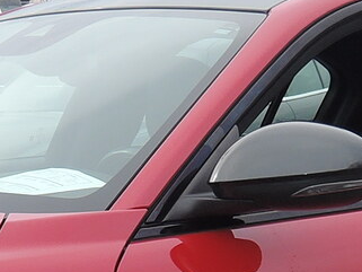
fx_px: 1601
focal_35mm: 153
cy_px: 367
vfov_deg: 9.5
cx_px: 18
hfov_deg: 12.8
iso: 80
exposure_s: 1/250
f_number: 2.8
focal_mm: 5.1
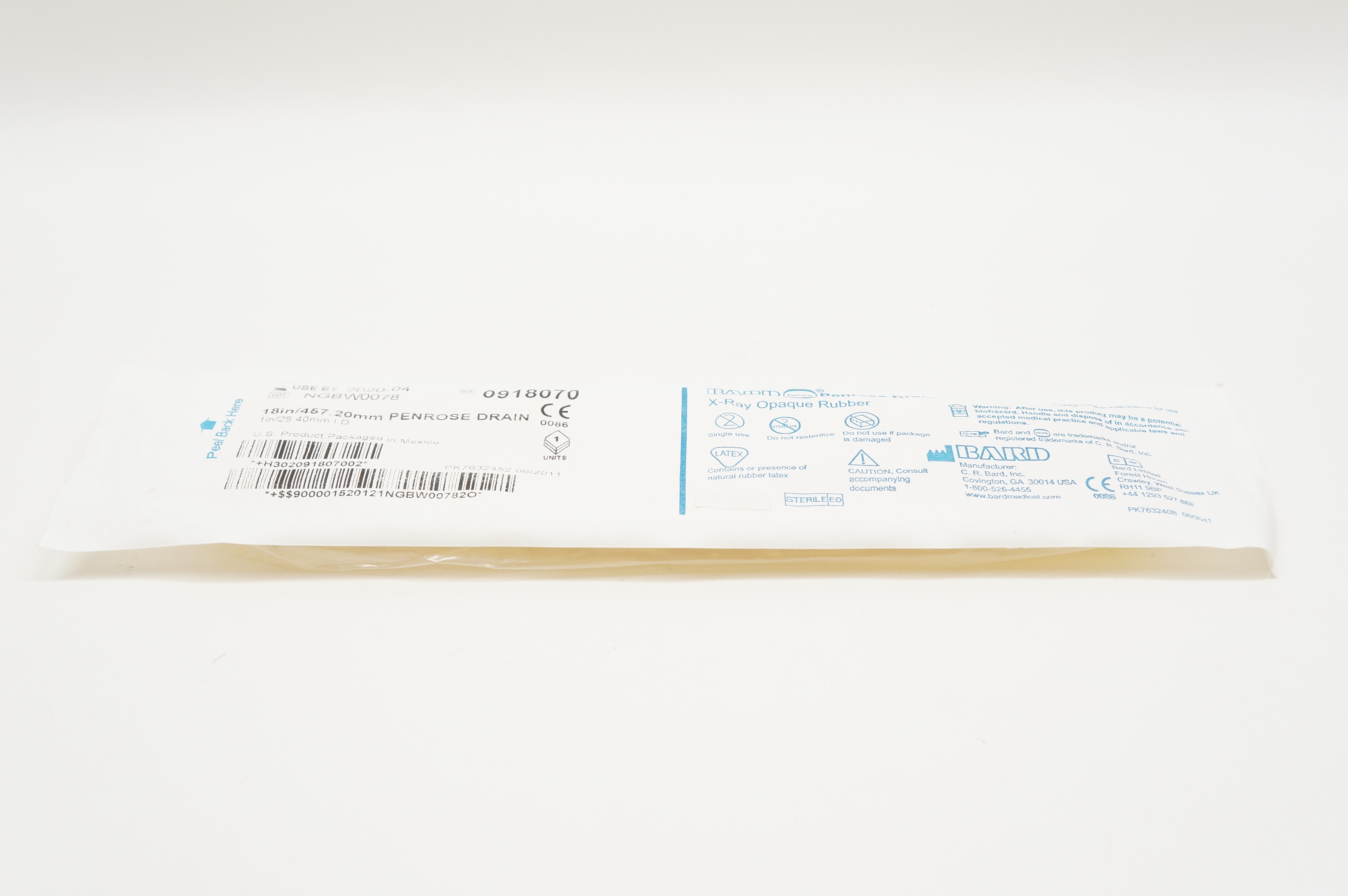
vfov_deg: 36.8
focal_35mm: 36
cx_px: 674
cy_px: 448
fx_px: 1347
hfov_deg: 53.2
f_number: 6.3
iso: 400
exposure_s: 1/50
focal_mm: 24
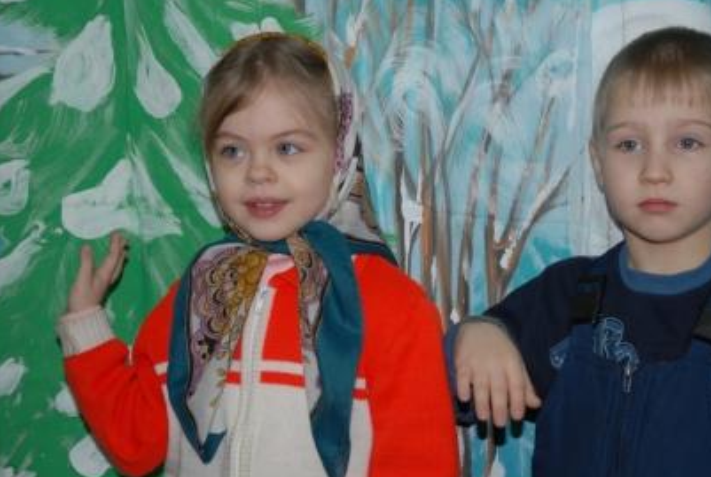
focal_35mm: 67
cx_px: 379
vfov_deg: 20.4
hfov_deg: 30.0
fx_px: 1326
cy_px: 250
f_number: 4.2
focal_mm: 40
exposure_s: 1/60
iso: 160
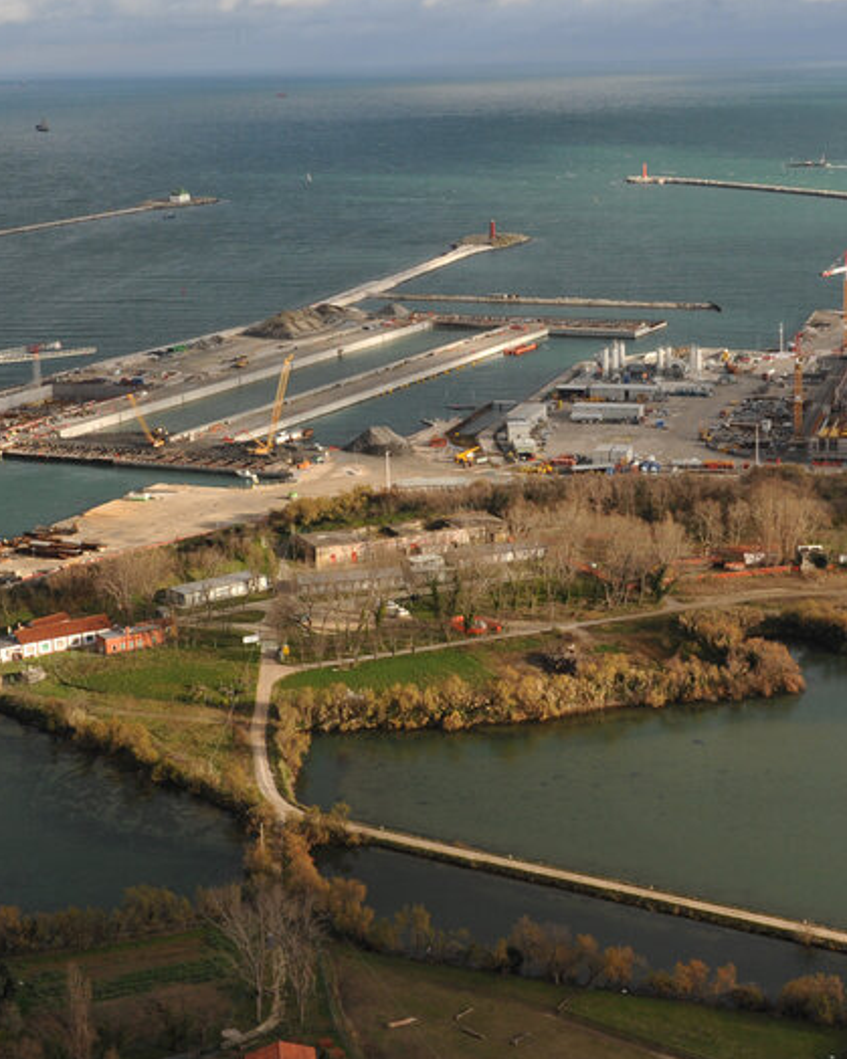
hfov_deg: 24.5
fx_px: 1943
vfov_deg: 30.3
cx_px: 534
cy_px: 368
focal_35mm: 62
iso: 640
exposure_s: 1/1250
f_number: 6.3
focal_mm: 32
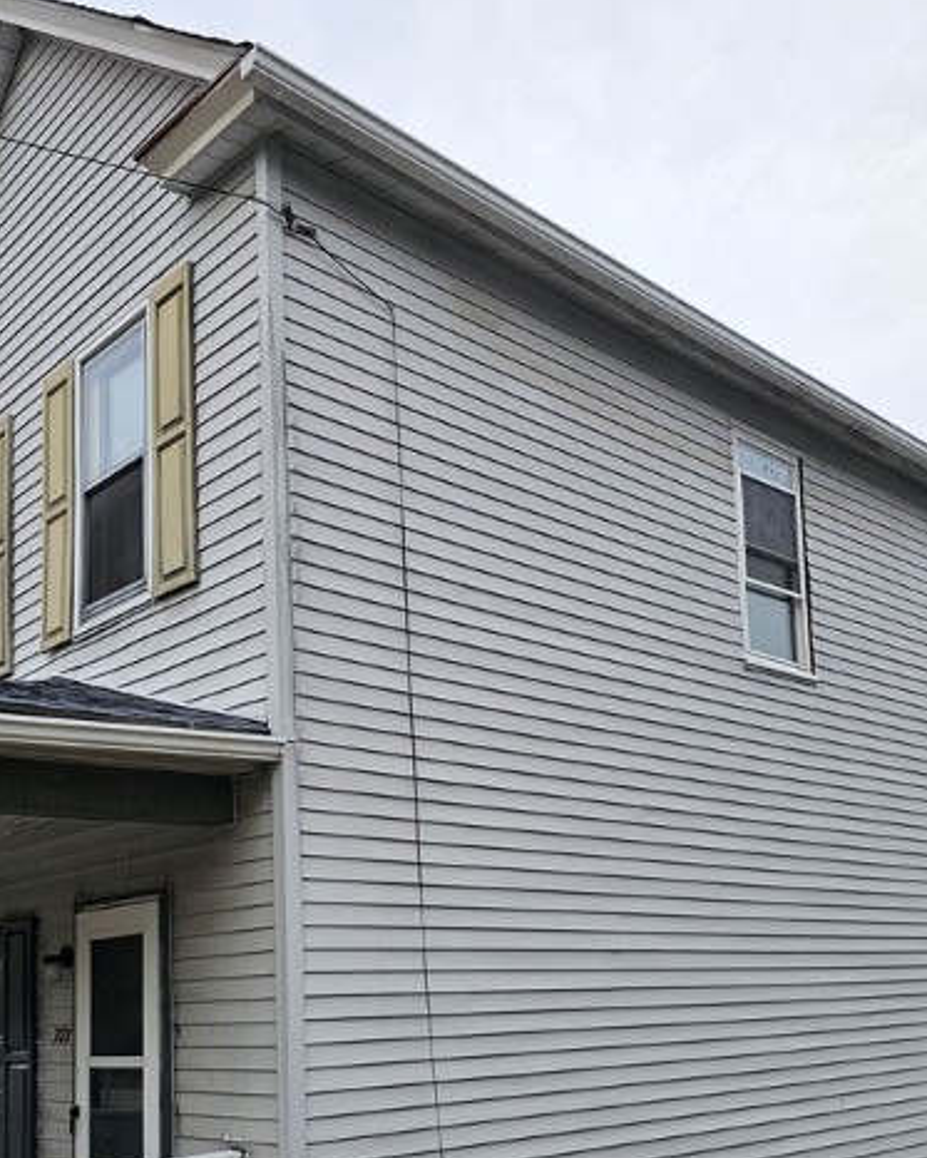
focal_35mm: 37
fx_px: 1268
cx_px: 472
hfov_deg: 40.1
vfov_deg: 47.4
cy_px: 855
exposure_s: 1/217
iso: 20
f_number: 1.7
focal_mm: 6.3
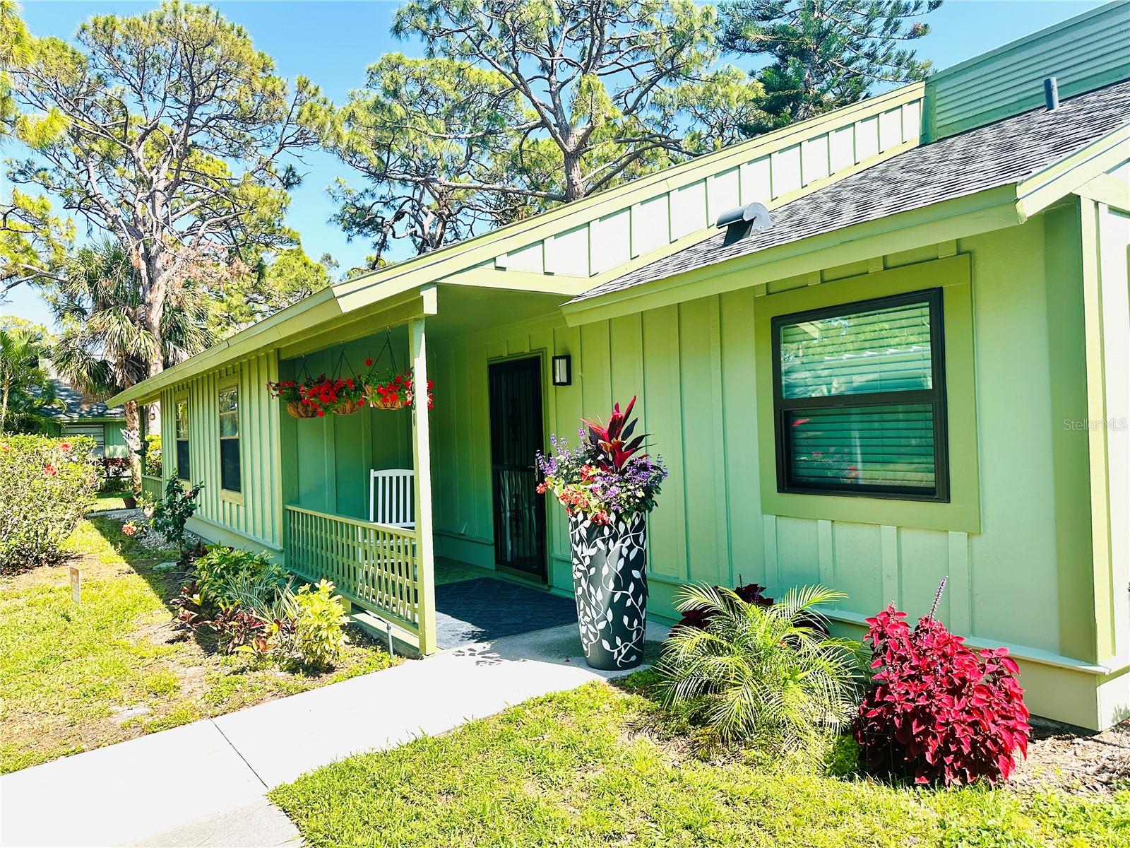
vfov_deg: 56.8
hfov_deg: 71.6
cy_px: 424
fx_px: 783
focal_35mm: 24
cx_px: 565
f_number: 1.78
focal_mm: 6.86
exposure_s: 1/1949
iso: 80
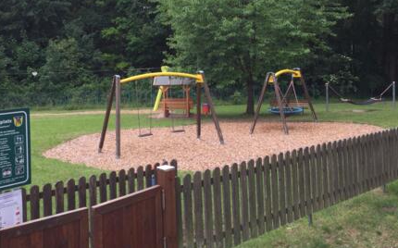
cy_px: 78
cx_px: 180
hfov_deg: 47.2
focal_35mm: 42
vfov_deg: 30.2
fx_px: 455
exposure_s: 1/319
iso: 32
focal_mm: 4.15
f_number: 2.2
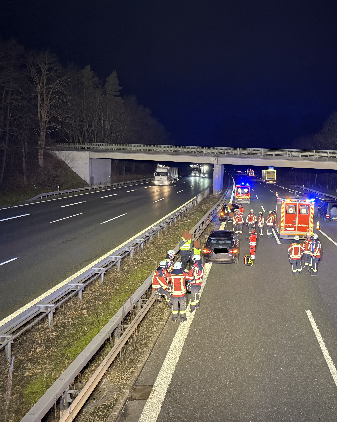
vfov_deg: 55.7
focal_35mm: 32
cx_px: 267
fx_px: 399
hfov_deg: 43.7
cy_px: 208
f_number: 1.78
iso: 800
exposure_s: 1/36
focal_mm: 6.76
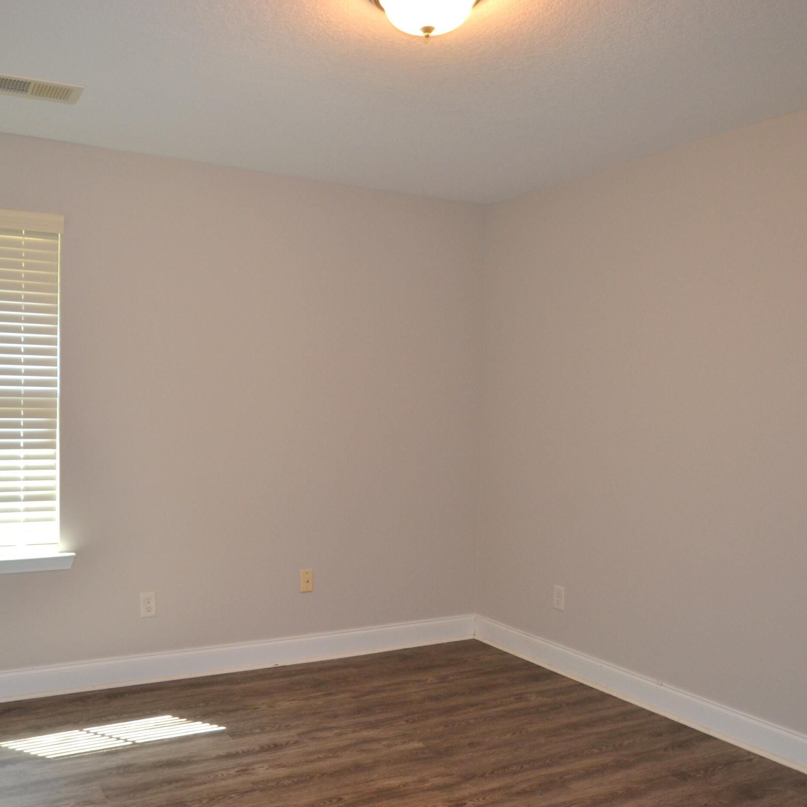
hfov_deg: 52.7
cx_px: 331
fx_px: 809
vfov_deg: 53.0
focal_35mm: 31
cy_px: 404
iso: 640
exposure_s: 1/60
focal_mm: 15
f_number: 4
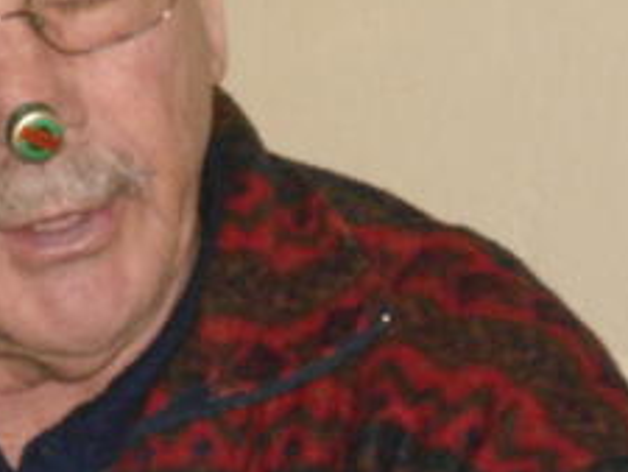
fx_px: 4229
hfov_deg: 8.5
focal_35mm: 233
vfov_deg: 6.4
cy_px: 63
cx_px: 50
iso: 800
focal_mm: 18.8
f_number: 5.9
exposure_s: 1/60
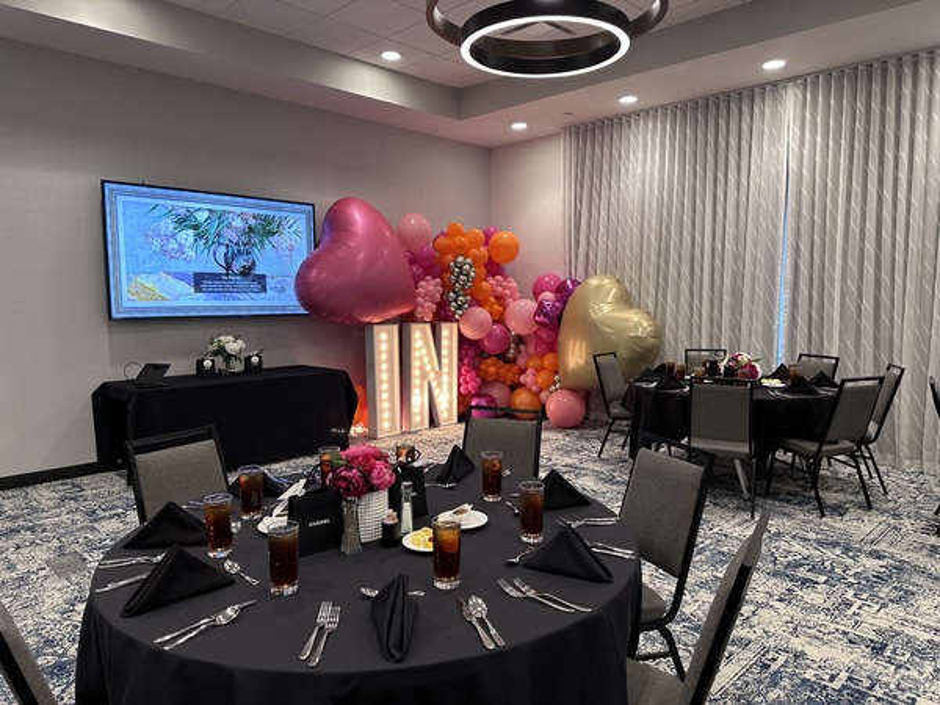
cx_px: 470
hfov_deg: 71.6
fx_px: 652
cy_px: 352
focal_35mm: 24
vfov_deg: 56.8
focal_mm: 6.86
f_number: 1.78
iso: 160
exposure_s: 1/60
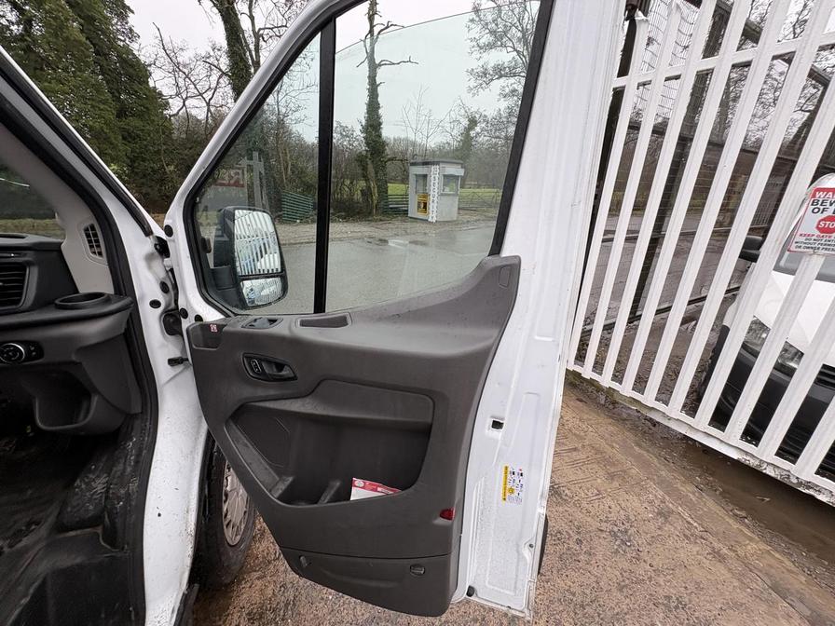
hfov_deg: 102.1
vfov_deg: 85.7
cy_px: 313
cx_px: 418
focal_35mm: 14
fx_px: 338
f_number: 2.2
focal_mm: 2.22
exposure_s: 1/99
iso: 64
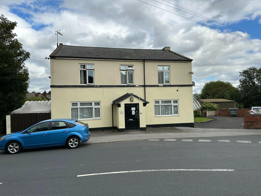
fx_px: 181
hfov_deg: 71.6
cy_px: 98
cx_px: 130
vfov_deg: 56.8
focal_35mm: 24
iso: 80
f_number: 1.78
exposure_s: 1/4545
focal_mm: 6.86
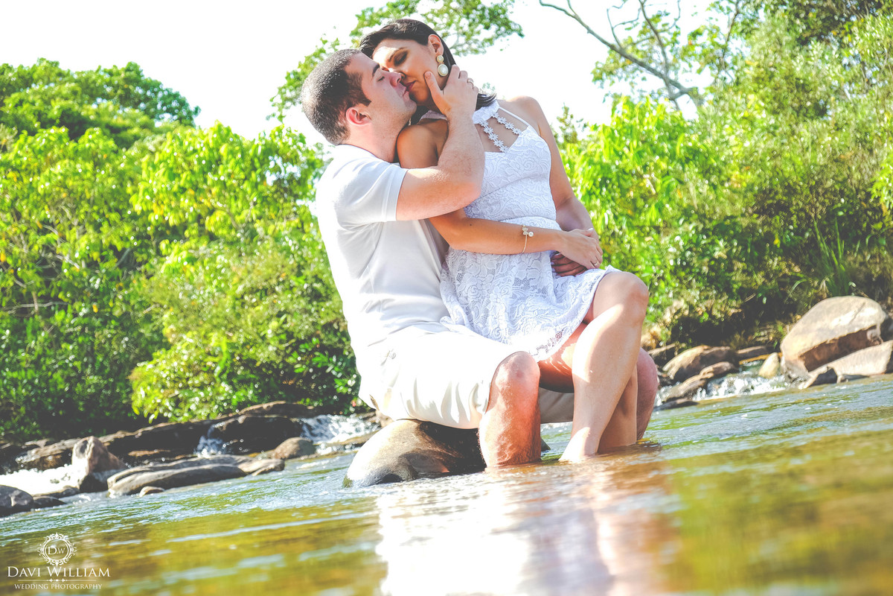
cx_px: 446
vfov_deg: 22.3
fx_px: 1513
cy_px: 298
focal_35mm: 61
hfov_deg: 32.9
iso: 100
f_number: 4.5
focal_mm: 40.7
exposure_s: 1/180
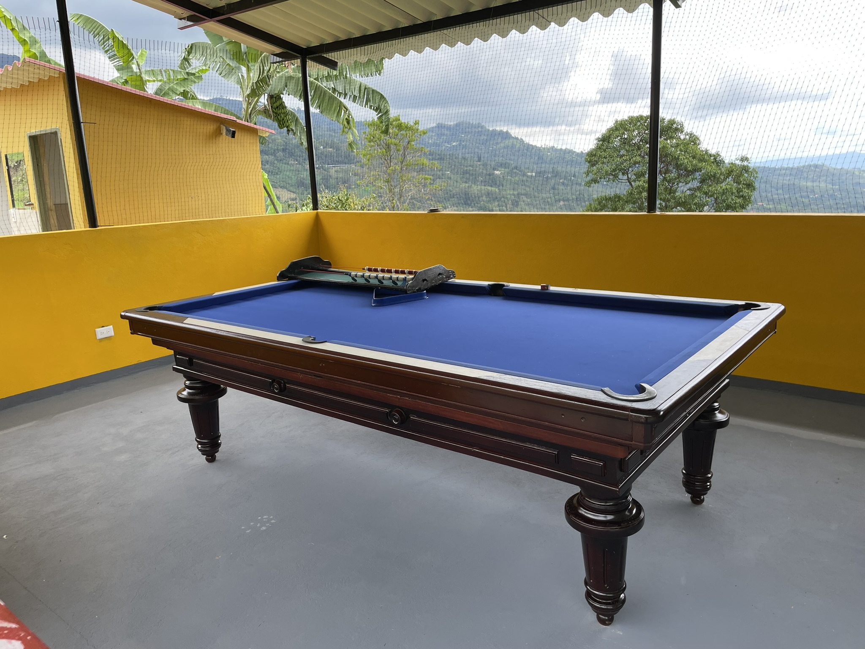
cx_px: 432
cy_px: 324
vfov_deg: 53.1
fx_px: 650
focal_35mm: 26
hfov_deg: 67.3
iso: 32
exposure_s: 1/530
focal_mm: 4.2
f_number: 1.6
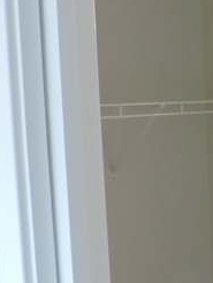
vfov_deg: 25.0
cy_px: 144
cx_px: 343
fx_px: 639
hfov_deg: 16.7
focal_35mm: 78
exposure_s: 1/25
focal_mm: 4.3
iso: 400
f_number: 3
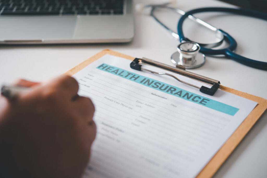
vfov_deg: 22.7
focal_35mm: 60
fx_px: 445
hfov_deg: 33.4
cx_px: 134
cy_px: 89
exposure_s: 1/125
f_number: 4
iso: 200
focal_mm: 60
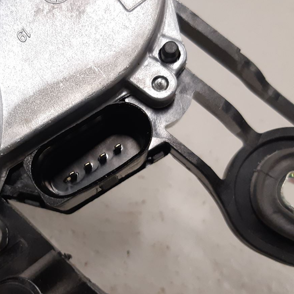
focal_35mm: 54
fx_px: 519
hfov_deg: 31.0
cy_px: 171
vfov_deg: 31.6
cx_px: 67
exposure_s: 1/50
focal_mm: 3.93
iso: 200
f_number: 1.7
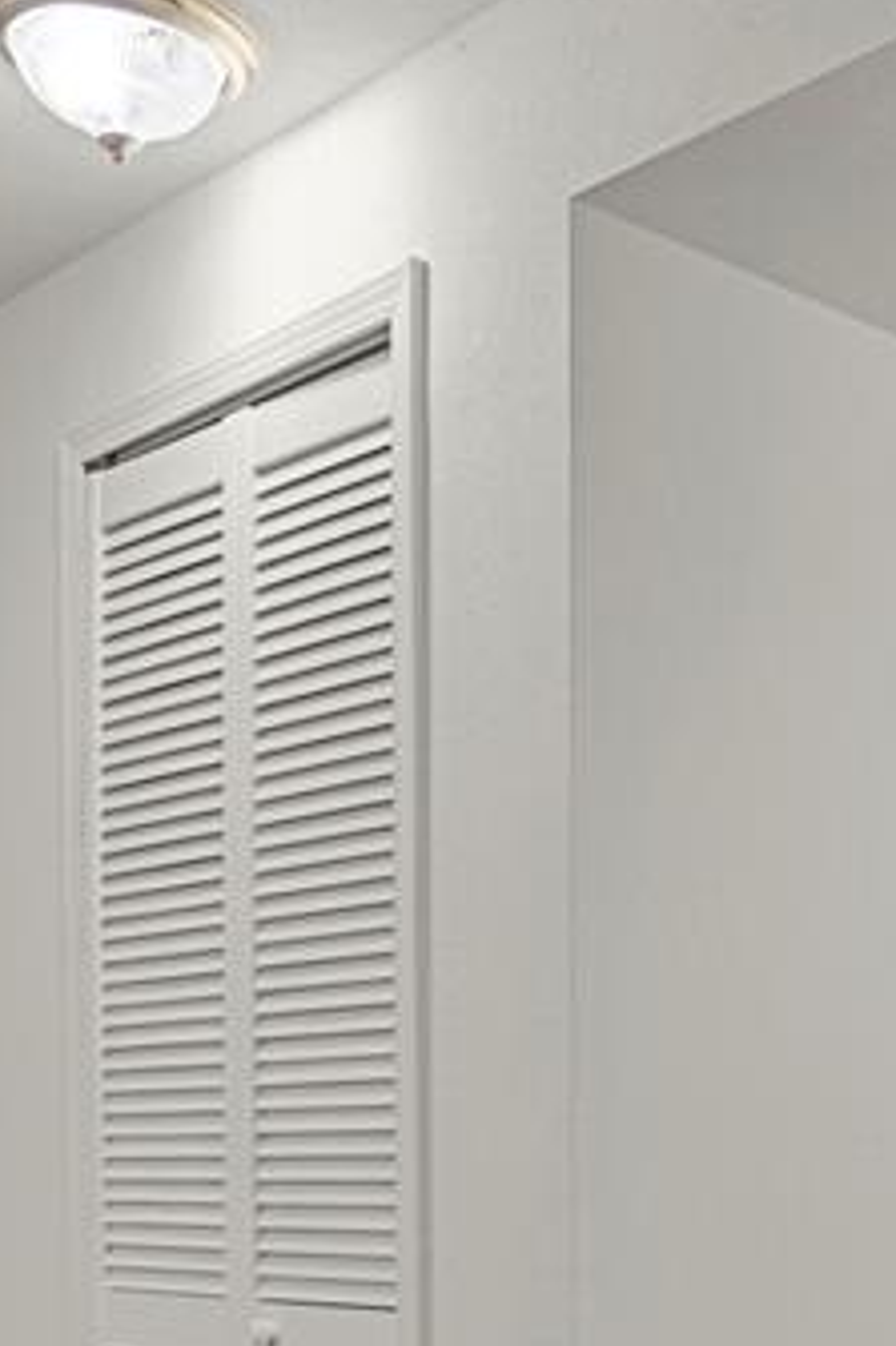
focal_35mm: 52
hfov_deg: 23.9
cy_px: 1149
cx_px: 1045
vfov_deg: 36.4
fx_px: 1943
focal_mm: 17
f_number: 8
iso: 250
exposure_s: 3
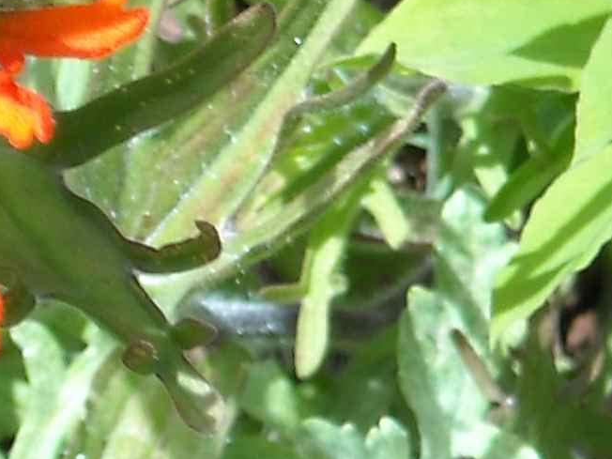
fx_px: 9300
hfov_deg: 3.8
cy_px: -199
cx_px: 806
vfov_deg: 2.8
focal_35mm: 526
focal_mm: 17.1
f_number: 4.7
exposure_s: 1/176
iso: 64
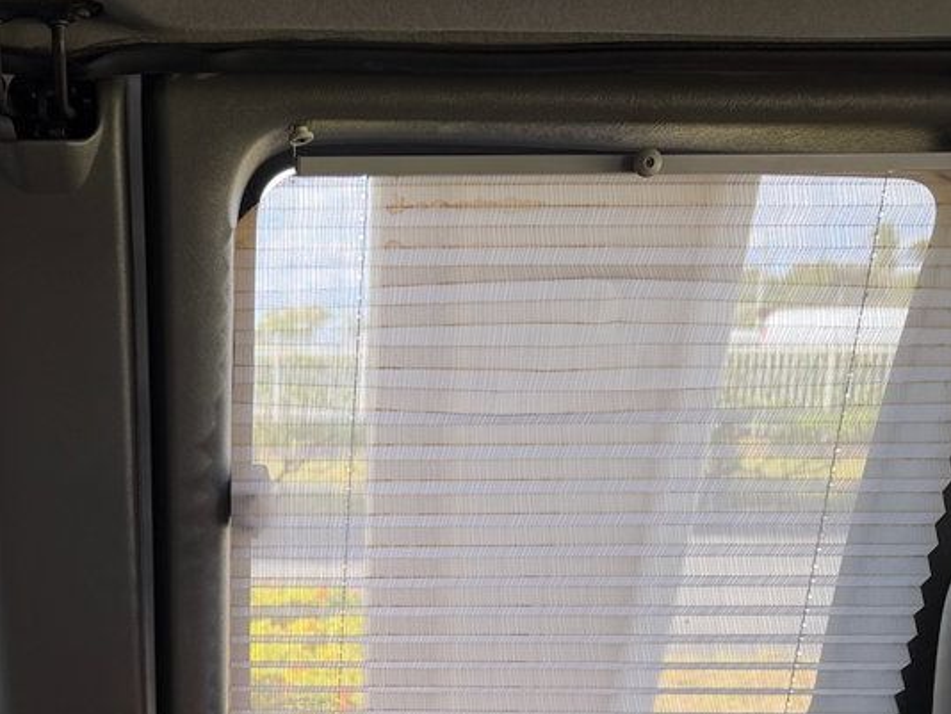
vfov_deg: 29.9
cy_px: 669
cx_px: 198
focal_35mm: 46
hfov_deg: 39.7
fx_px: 1264
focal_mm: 6.76
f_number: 1.78
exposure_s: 1/121
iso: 160
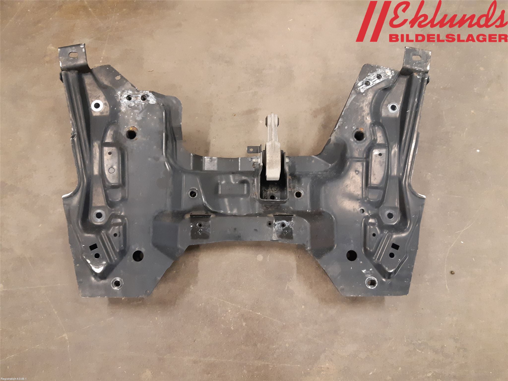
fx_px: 382
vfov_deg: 53.1
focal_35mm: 26
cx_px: 254
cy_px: 190
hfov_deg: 67.3
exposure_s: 1/50
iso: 320
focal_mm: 3.93
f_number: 1.7
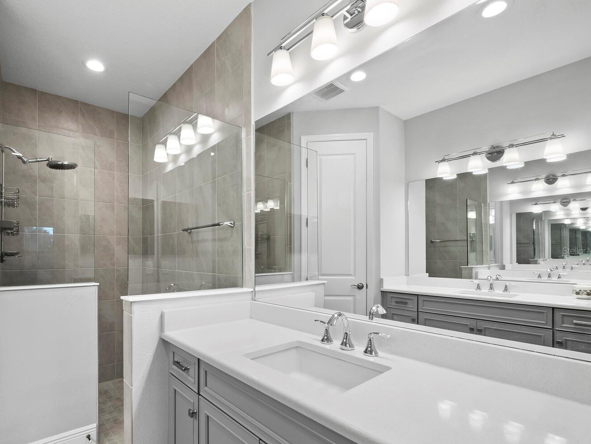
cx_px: 246
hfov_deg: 90.2
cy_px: 250
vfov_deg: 74.4
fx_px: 290
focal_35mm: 17
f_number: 10
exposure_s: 1/13
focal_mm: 7
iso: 400
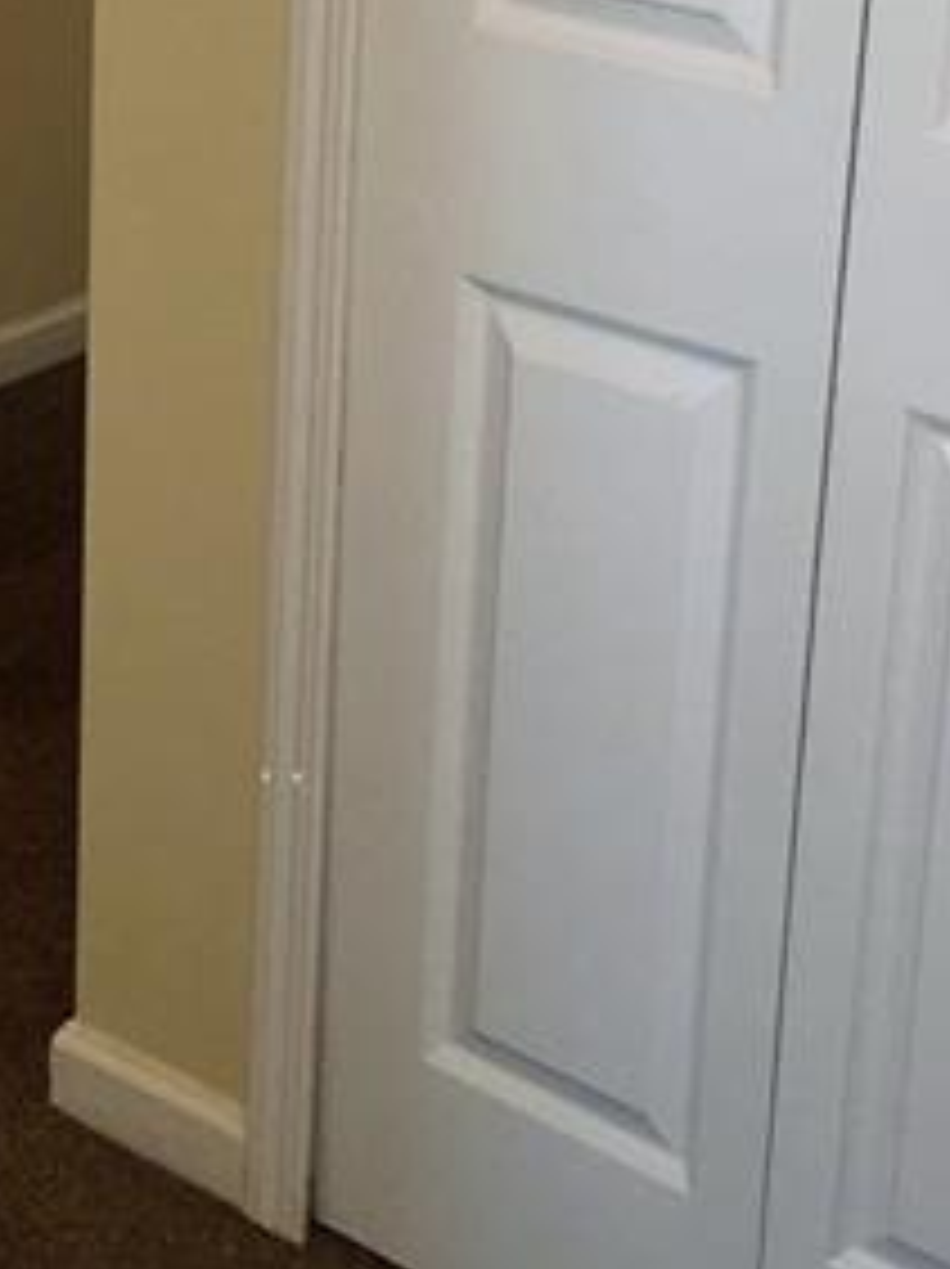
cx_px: 95
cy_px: -18
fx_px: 2895
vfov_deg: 23.6
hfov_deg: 18.3
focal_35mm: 79
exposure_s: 1/30
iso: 100
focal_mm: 4.15
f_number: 2.2
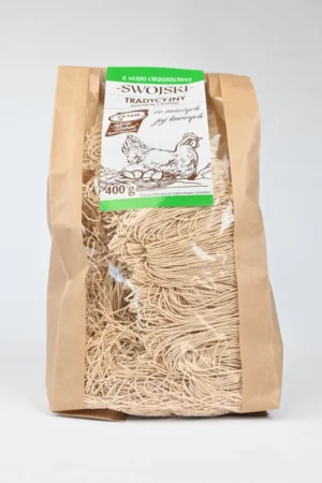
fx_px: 553
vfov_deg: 47.2
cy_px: 242
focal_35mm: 41
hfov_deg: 32.4
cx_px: 161
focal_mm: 27.5
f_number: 6.3
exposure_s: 1/100
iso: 320
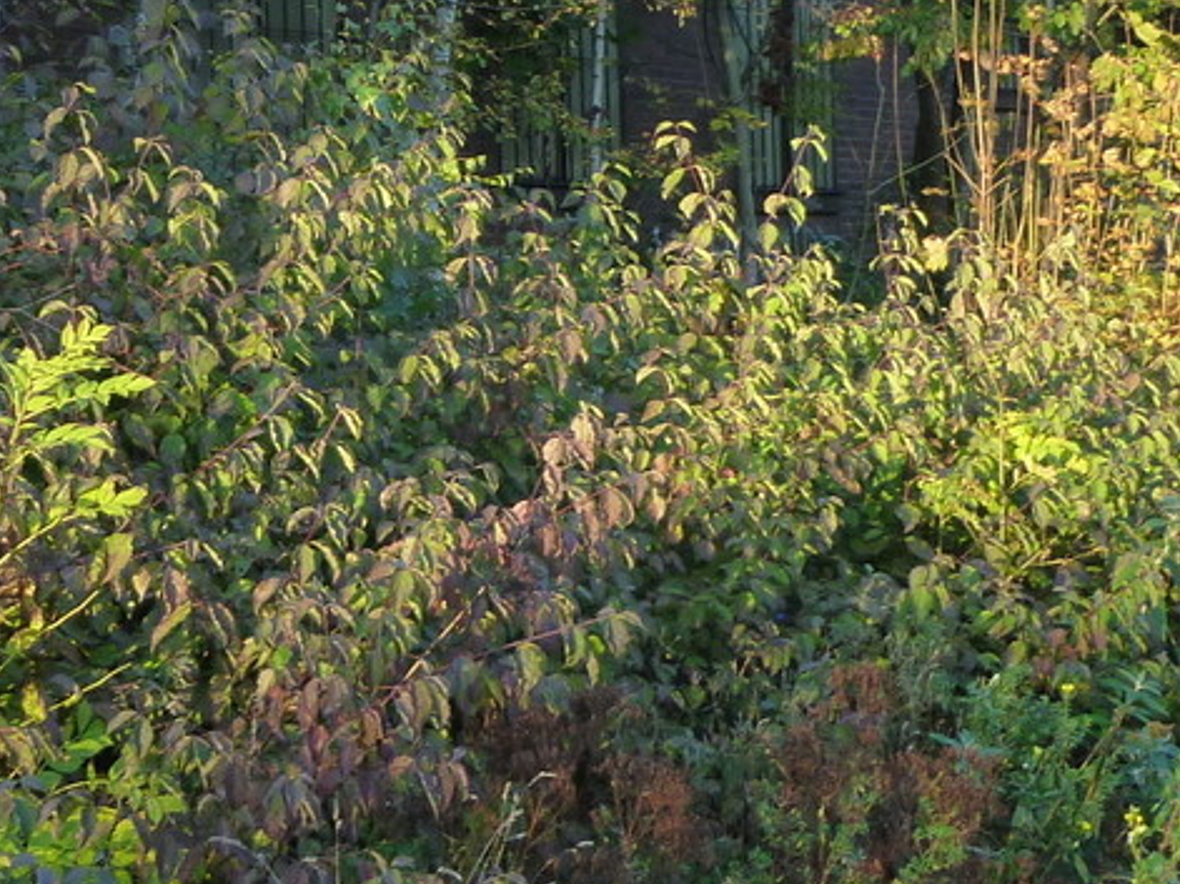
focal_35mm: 68
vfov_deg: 21.2
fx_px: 2317
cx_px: 351
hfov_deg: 28.3
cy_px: 118
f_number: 3.3
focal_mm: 4.5
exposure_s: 1/50
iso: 125
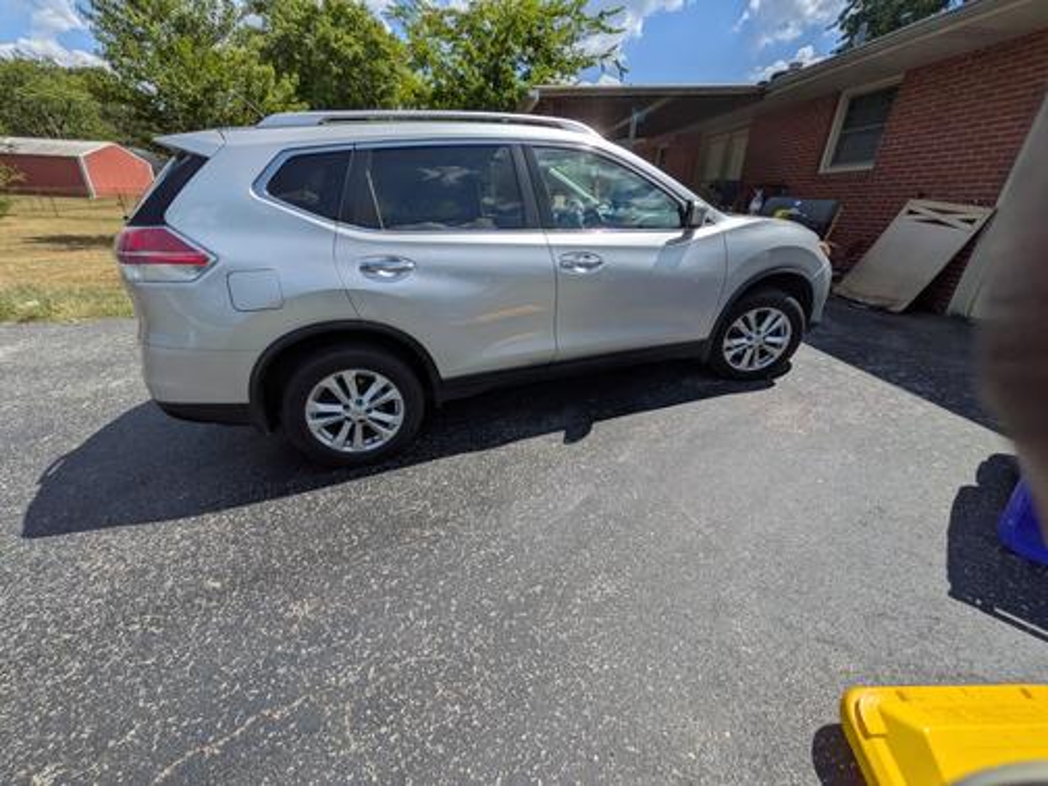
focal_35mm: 14
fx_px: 424
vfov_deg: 85.7
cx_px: 524
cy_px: 393
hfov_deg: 102.1
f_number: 2.2
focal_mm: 1.83
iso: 49
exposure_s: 1/3559
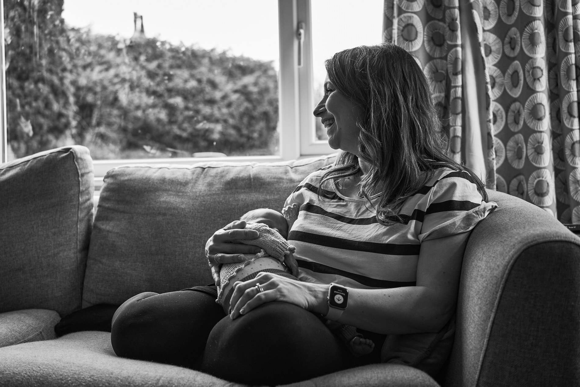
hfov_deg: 48.5
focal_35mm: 40
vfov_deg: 33.4
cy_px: 194
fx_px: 644
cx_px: 290
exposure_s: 1/200
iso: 800
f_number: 3.5
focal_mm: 40
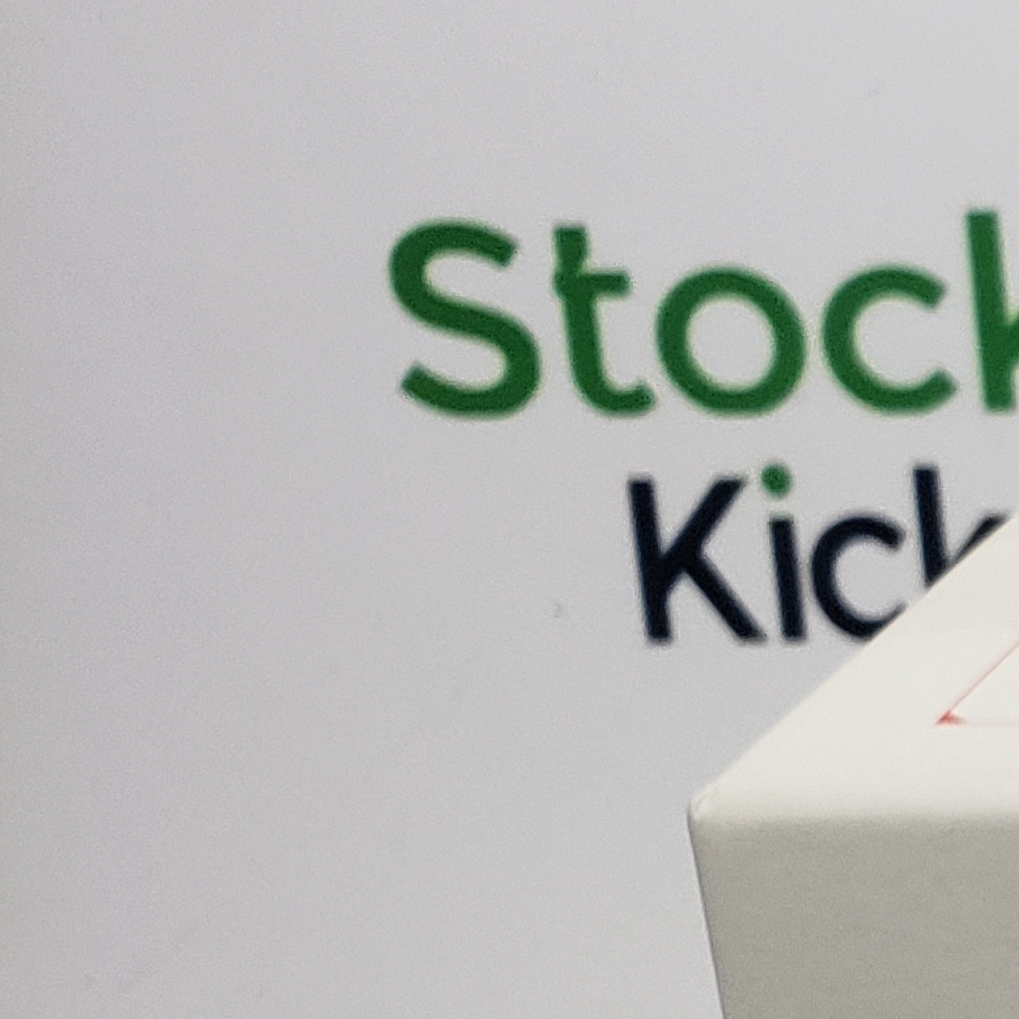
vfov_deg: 14.4
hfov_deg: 11.4
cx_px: 2631
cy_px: 1053
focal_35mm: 119
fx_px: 3963
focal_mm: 4.3
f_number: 2.4
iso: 50
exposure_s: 1/282
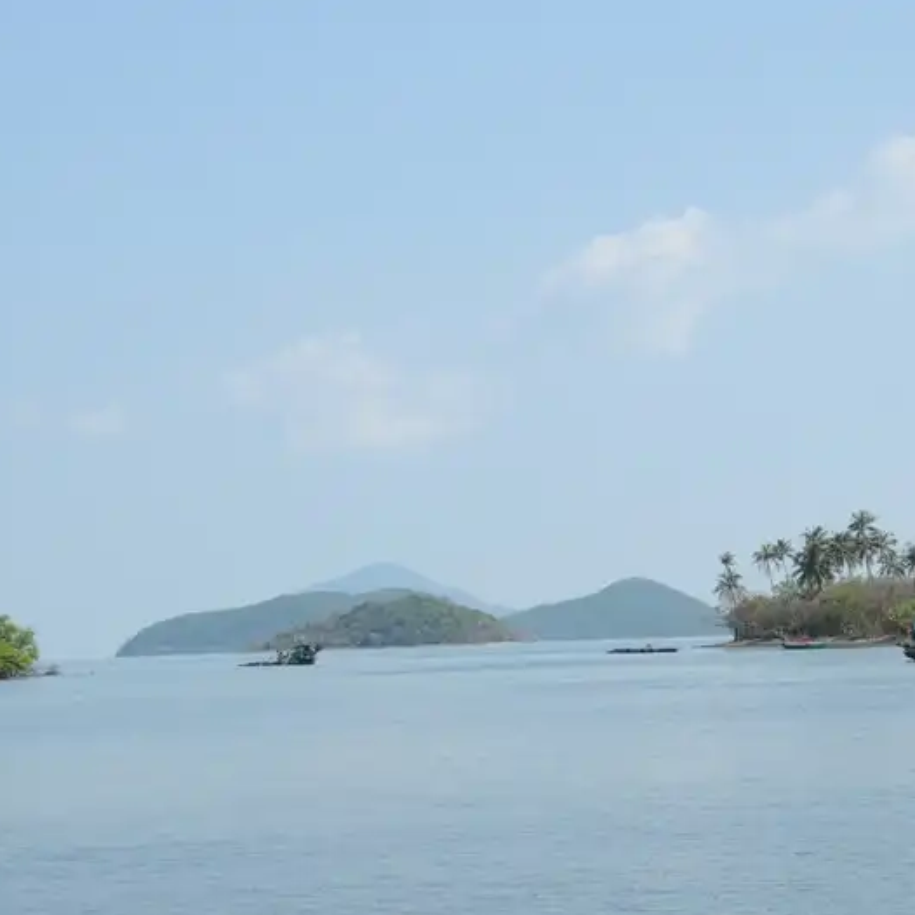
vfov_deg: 14.5
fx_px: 3589
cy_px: 457
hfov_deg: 14.5
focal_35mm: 120
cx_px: 402
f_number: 11
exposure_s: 1/200
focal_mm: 62
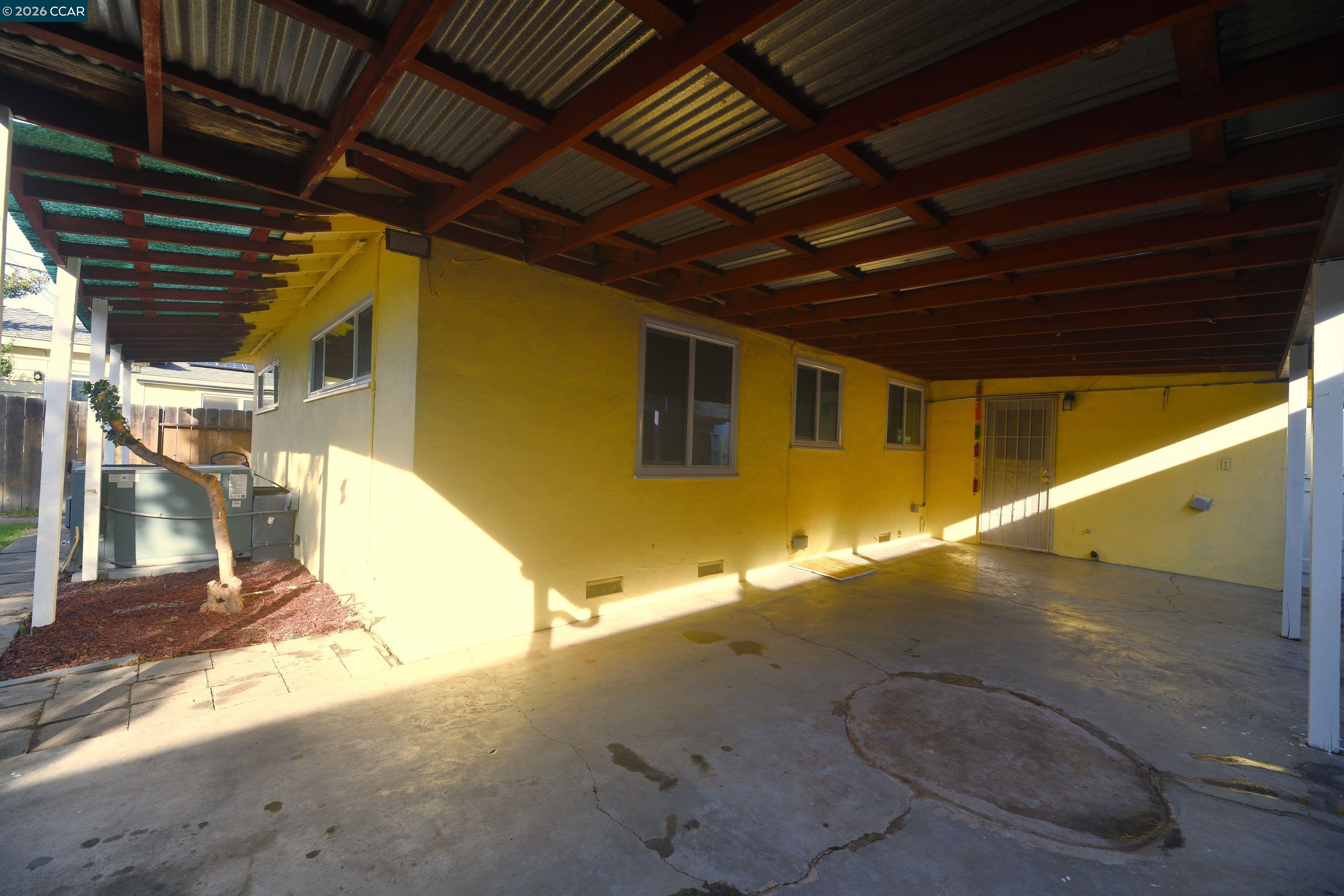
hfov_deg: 104.3
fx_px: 523
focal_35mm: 14
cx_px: 672
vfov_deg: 81.2
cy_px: 448
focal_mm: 14
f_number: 6.3
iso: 100
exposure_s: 1/125
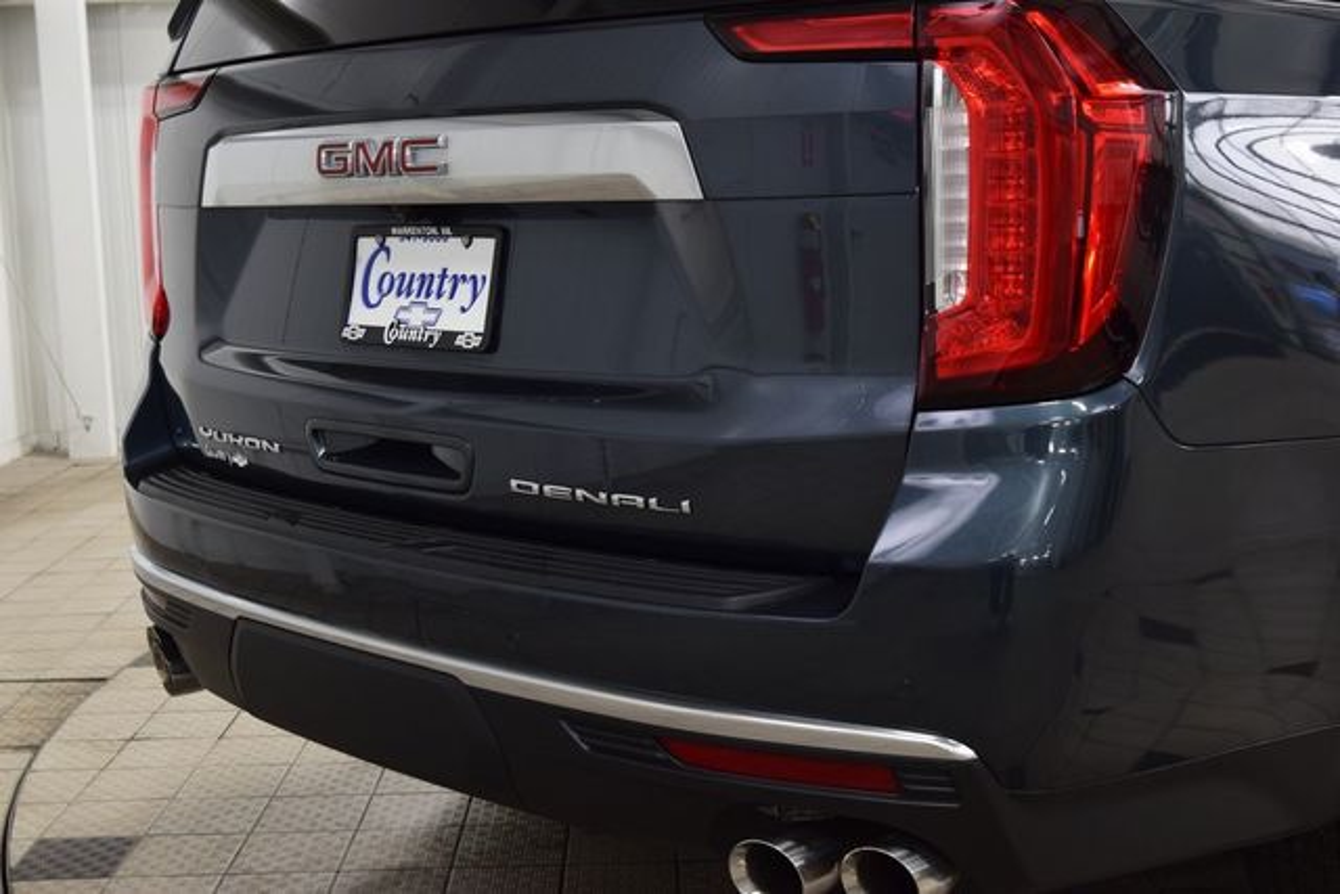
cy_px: 447
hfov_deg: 41.1
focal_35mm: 48
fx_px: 1787
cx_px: 670
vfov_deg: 28.1
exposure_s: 1/15
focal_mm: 32
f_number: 6.3
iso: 500
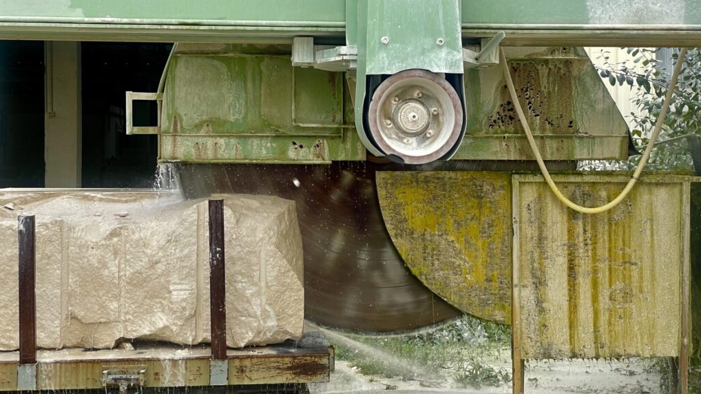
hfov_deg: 36.6
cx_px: 350
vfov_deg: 21.0
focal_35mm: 57
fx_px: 1059
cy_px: 163
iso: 25
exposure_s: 1/695
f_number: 2
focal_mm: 6
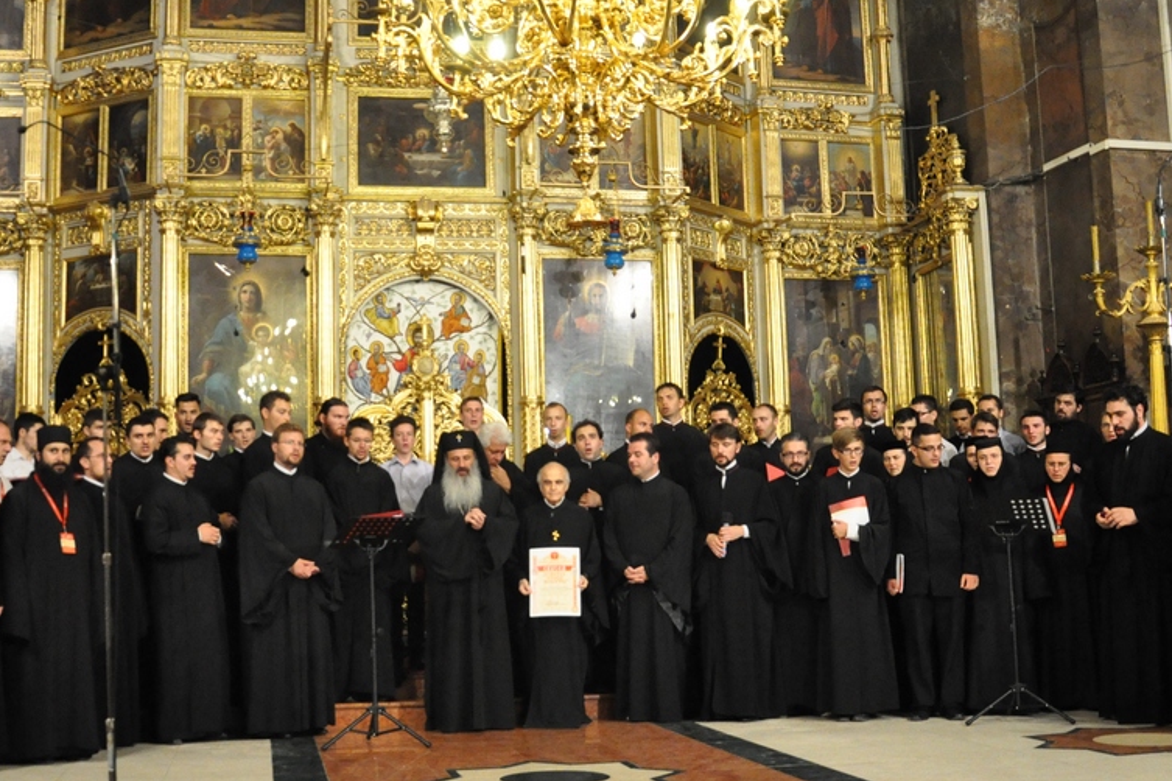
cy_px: 408
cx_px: 520
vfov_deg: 31.2
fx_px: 1400
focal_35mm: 43
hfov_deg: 45.4
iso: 2500
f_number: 4
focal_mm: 18
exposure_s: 1/60
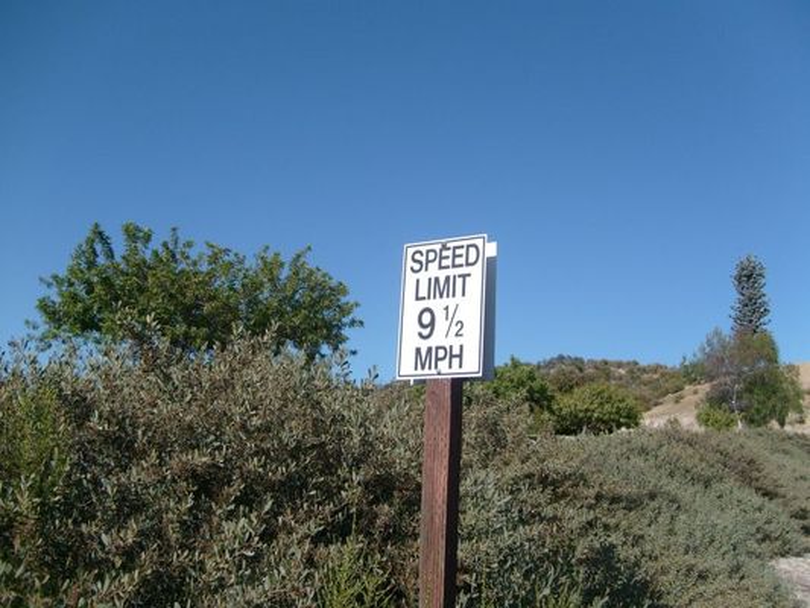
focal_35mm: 35
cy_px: 304
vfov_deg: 40.7
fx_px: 819
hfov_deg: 52.6
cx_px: 405
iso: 80
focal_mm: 5.8
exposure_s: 1/500
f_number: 7.1
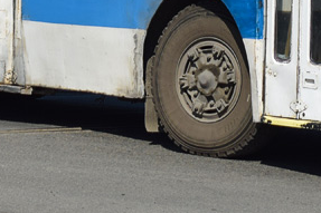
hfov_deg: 7.1
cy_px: -202
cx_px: 207
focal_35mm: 289
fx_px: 2575
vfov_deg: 4.7
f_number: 6.3
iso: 100
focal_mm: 46
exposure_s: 1/800
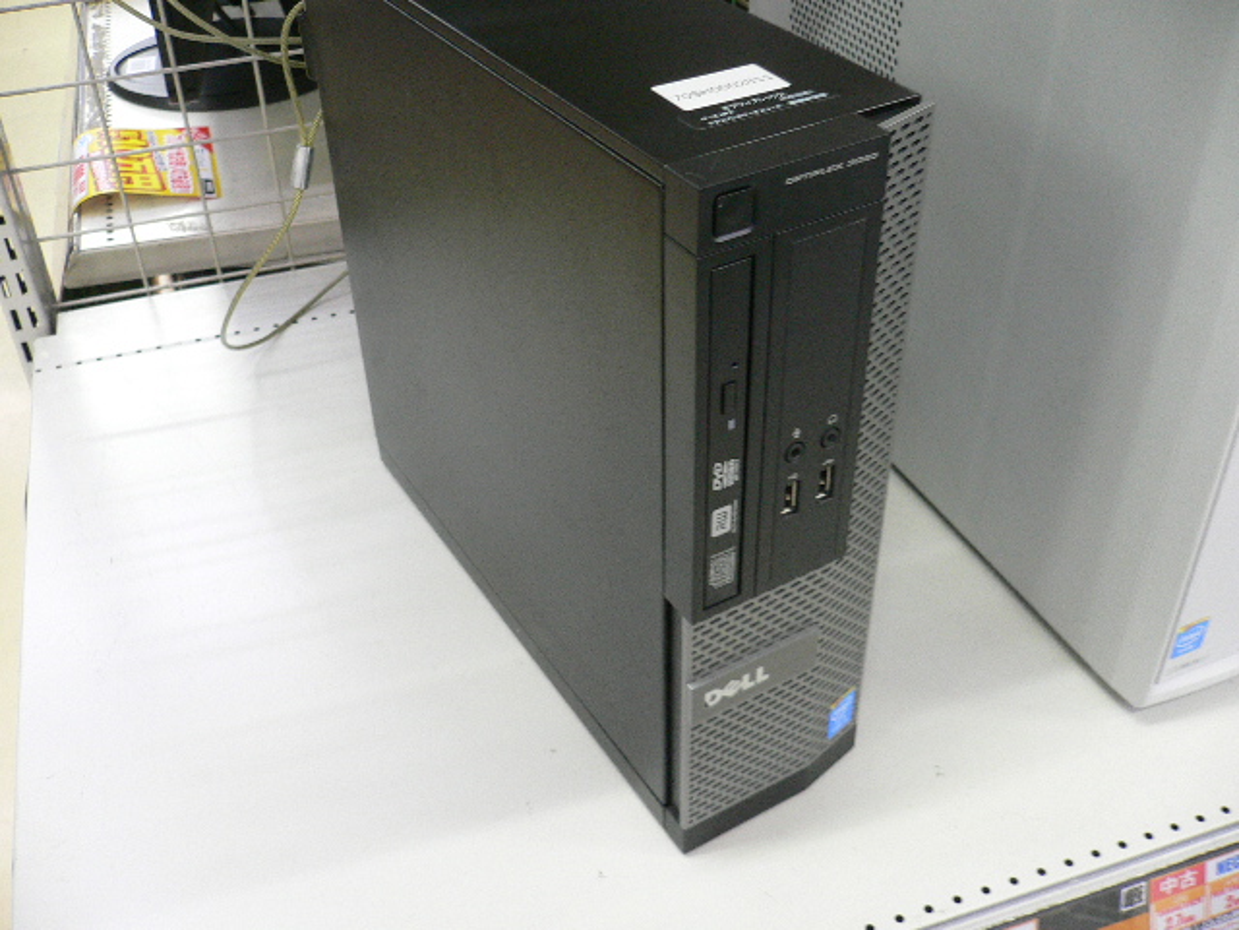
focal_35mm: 35
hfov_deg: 52.6
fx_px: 1253
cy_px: 465
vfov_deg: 40.7
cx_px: 620
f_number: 2.8
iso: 200
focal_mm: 5.8
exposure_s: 1/15
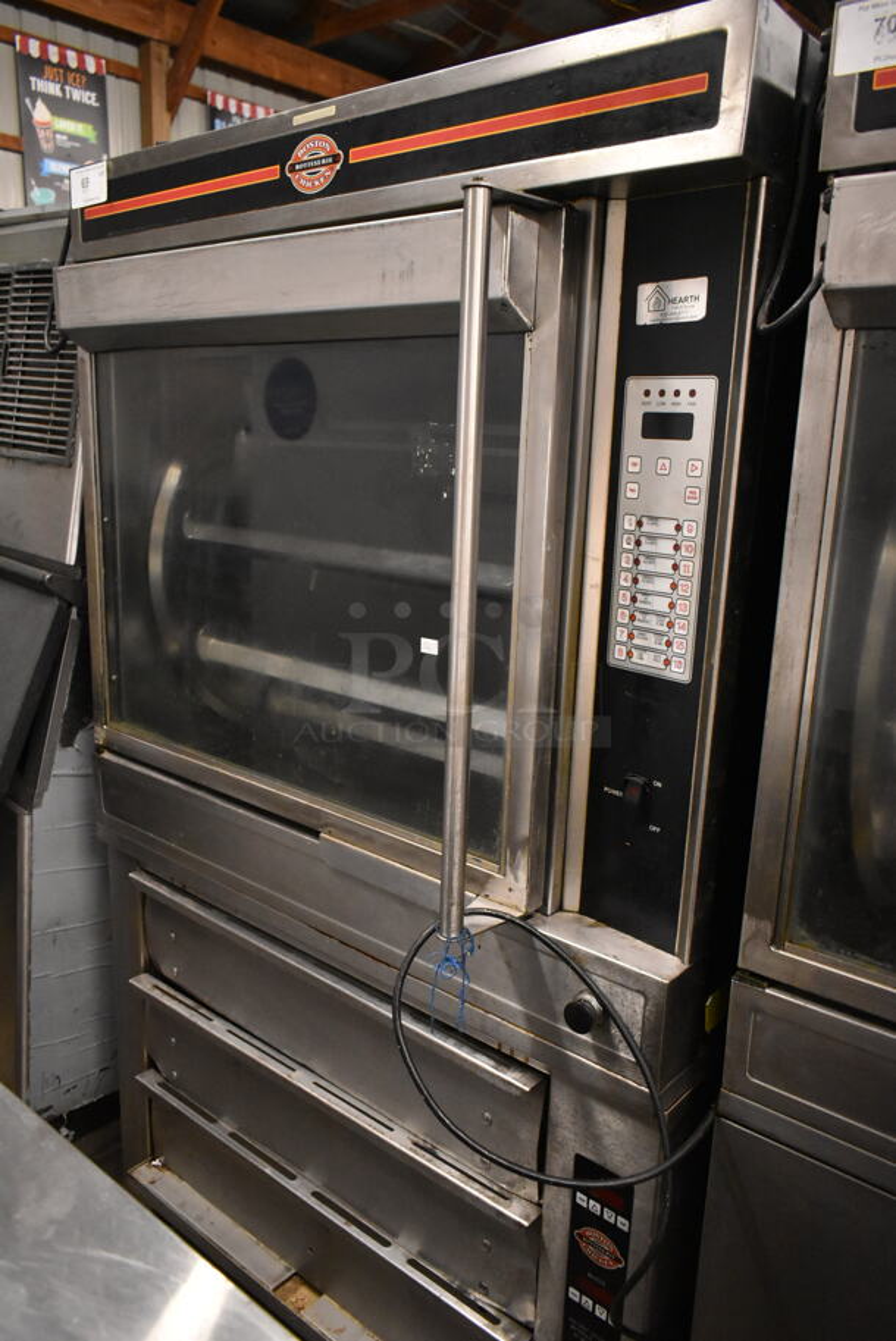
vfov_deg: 67.3
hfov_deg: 48.0
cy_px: 670
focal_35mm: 27
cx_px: 448
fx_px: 1006
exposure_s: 1/125
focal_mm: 18
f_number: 3.5
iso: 4000
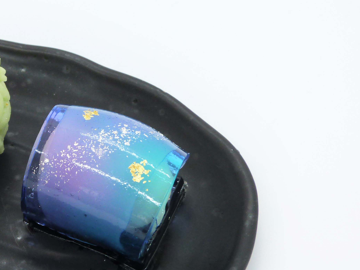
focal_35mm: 95
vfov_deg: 15.5
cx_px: 16
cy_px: 191
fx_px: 988
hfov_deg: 20.1
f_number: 3.2
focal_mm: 8.7
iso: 160
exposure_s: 1/60
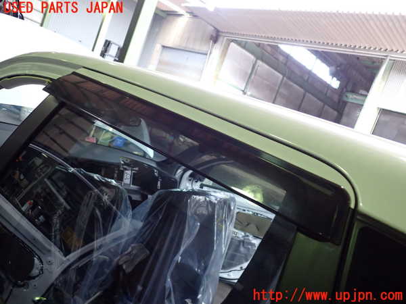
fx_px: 352
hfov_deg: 60.0
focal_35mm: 30
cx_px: 203
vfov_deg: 46.8
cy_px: 152
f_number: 2.3
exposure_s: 1/80
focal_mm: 5.4
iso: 320
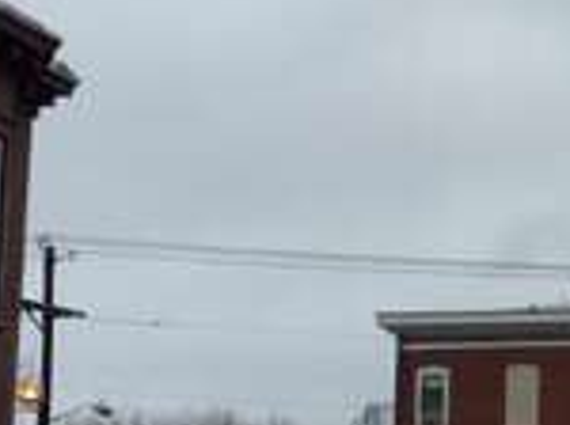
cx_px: 859
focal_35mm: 155
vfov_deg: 9.5
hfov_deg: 12.2
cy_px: 197
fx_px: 2548
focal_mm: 4.15
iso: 32
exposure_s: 1/618
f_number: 2.2
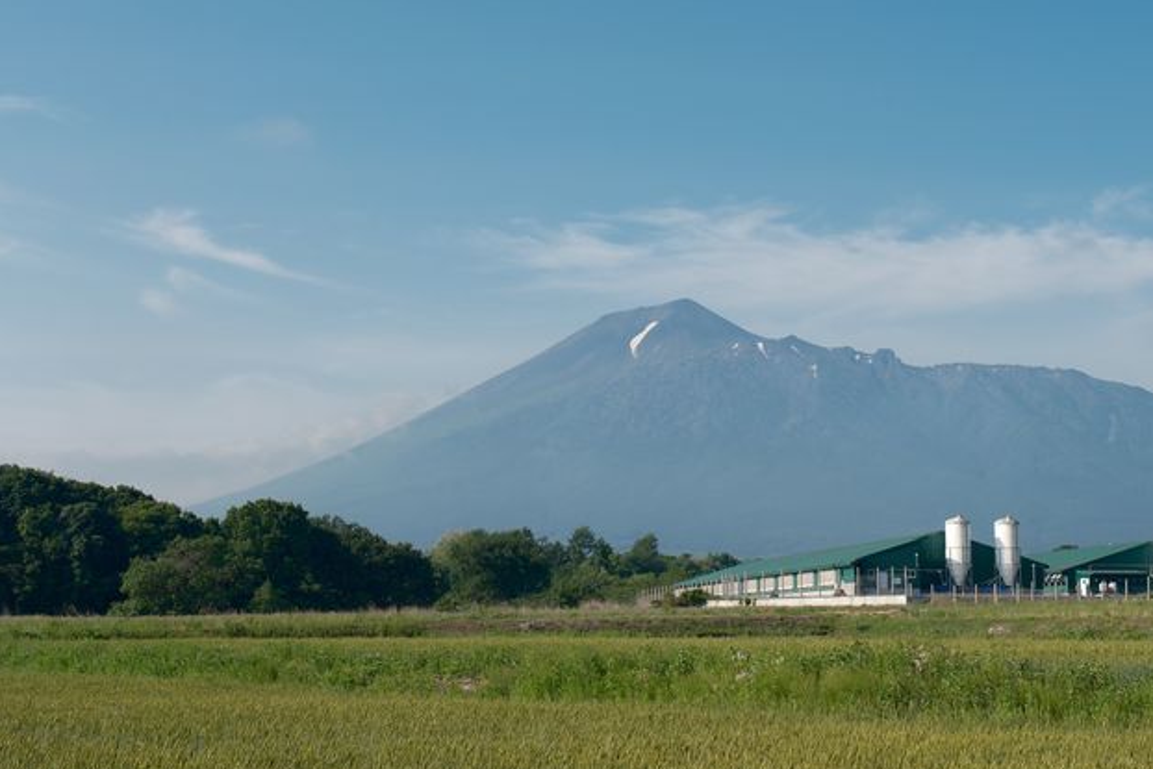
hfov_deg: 35.3
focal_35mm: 56
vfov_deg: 24.2
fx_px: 1794
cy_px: 297
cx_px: 766
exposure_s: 1/500
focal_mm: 28.3
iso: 125
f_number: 5
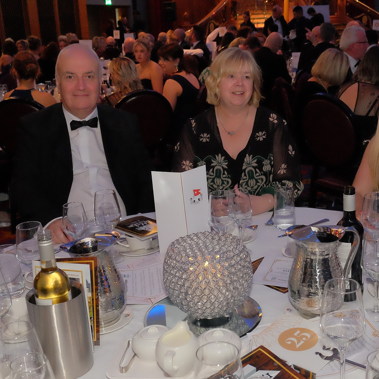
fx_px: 533
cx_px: 219
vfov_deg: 39.2
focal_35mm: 43
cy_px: 190
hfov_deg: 39.1
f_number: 4.5
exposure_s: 1/125
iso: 6400
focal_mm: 22.3
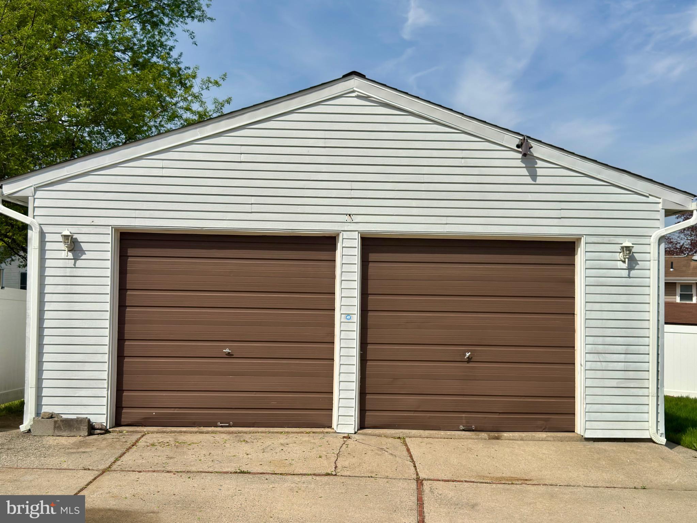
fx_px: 725
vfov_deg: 39.7
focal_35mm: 36
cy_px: 262
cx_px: 348
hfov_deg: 51.3
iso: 100
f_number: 1.78
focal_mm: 6.76
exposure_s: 1/11628
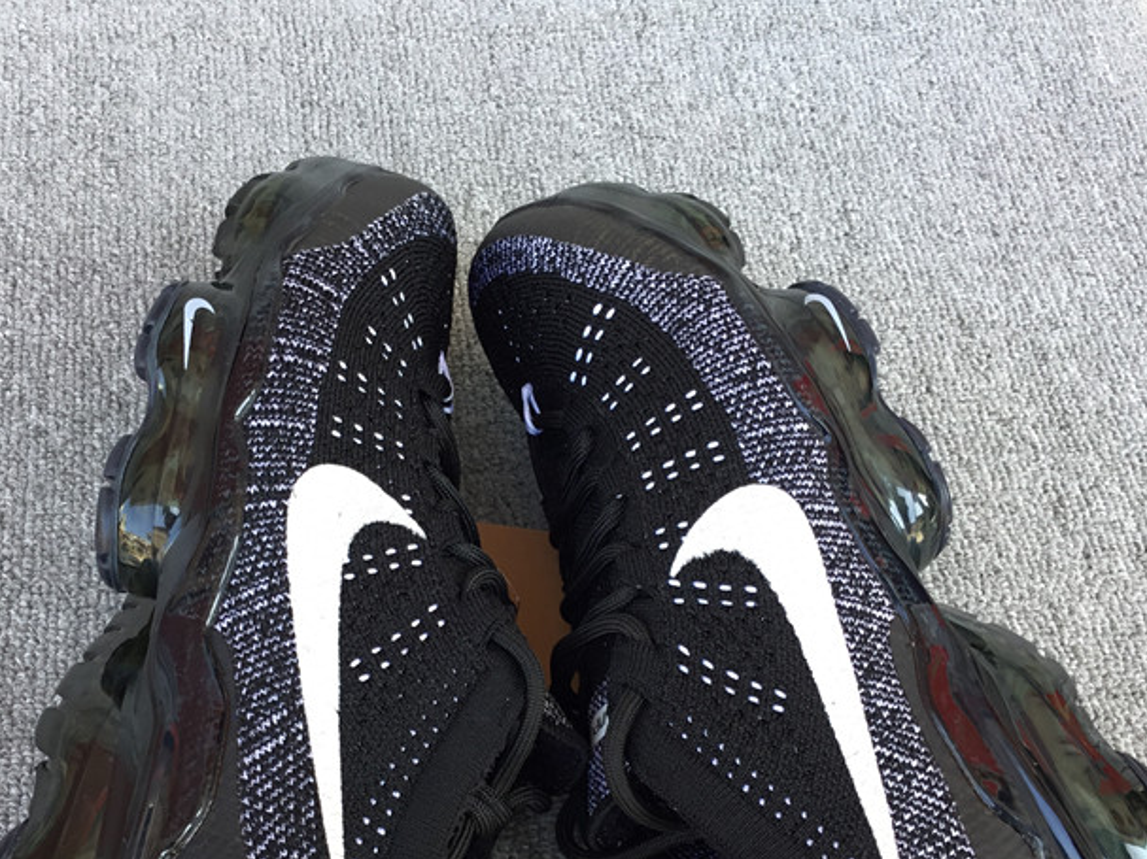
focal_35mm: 46
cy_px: 607
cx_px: 488
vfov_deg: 31.1
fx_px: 1524
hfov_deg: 41.1
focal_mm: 3.3
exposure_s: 1/50
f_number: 2.4
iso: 25
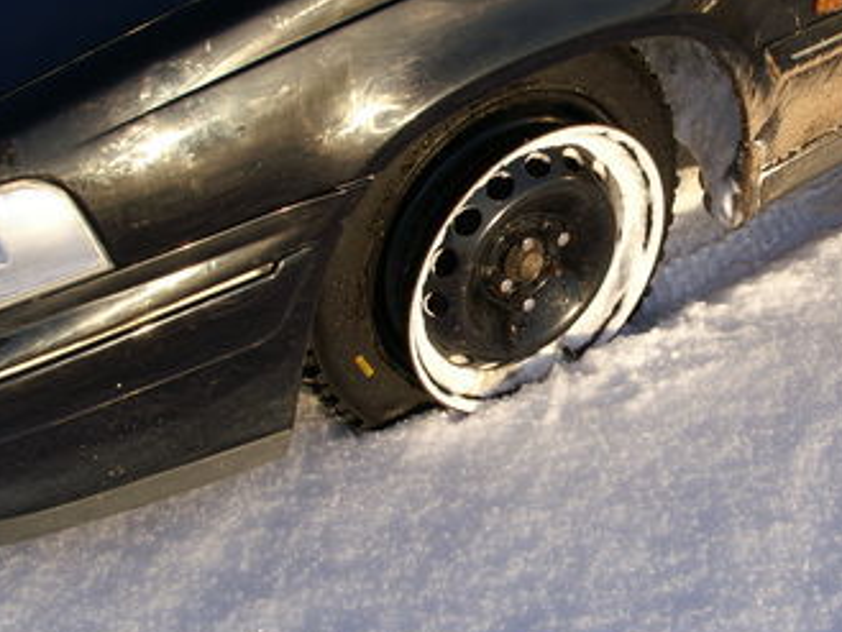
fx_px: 1363
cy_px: 253
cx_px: 589
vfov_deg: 26.1
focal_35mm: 56
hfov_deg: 33.9
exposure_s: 1/250
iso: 100
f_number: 8
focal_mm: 20
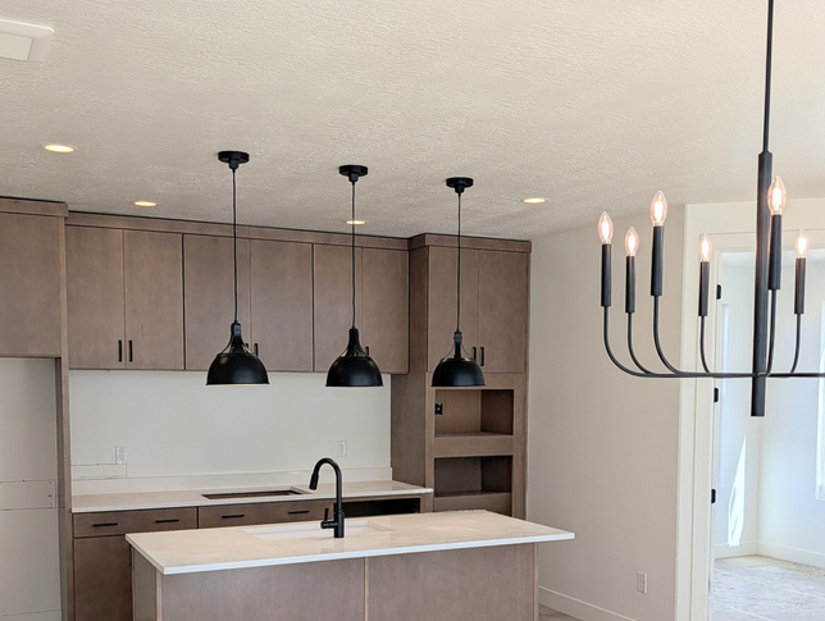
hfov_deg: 48.9
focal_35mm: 38
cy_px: 446
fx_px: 907
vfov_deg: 37.1
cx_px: 420
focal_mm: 6.9
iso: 17
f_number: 1.68
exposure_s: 1/262
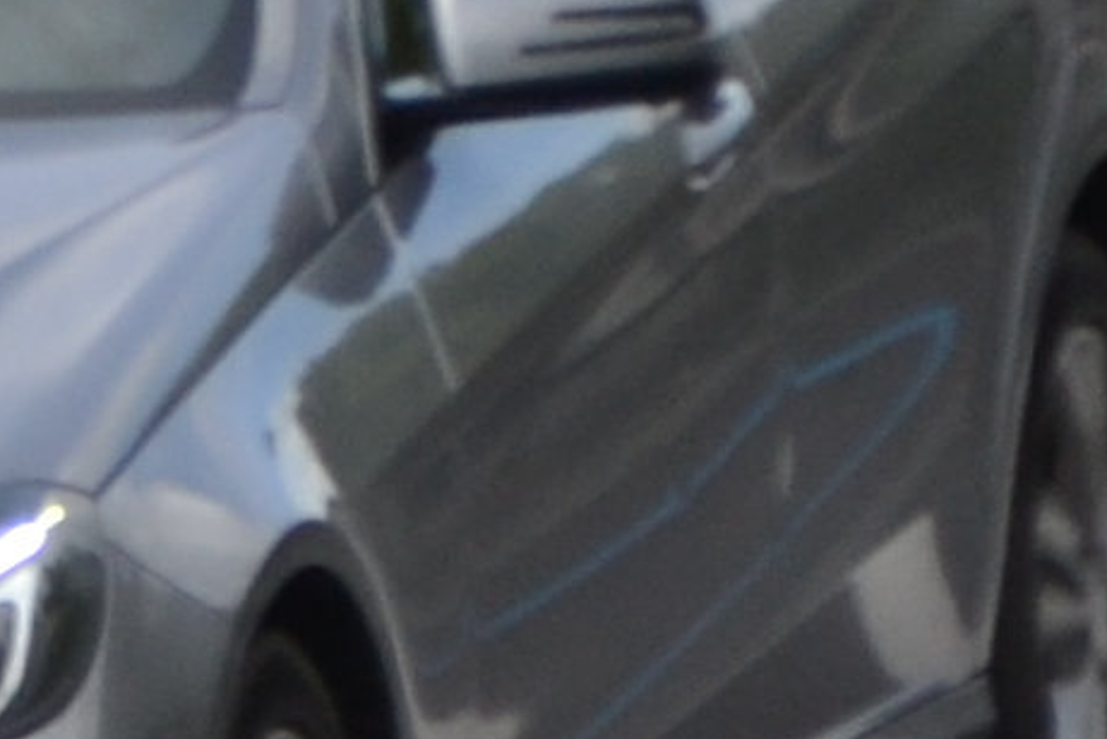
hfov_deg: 1.7
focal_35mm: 1186
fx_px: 36491
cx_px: -639
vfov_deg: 1.2
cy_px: 312
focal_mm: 200
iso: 200
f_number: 5.6
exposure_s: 1/500
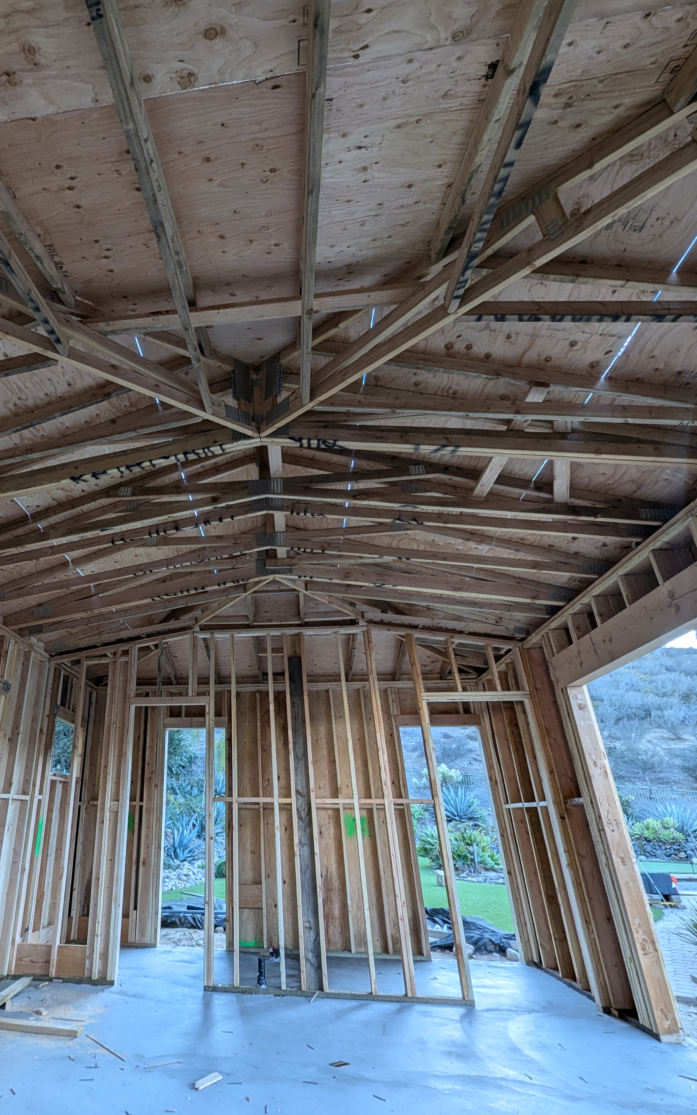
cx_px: 223
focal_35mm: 17
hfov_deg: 65.9
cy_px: 565
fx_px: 517
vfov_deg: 94.4
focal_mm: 1.95
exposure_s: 1/68
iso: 49
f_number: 2.2
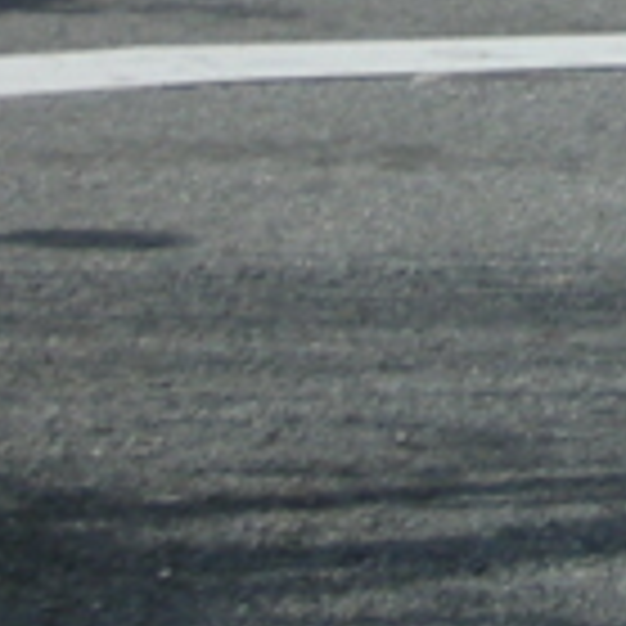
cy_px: -815
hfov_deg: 6.9
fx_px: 4665
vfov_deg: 7.3
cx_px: 1828
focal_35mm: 228
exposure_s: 1/210
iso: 50
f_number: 5.7
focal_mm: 5.7
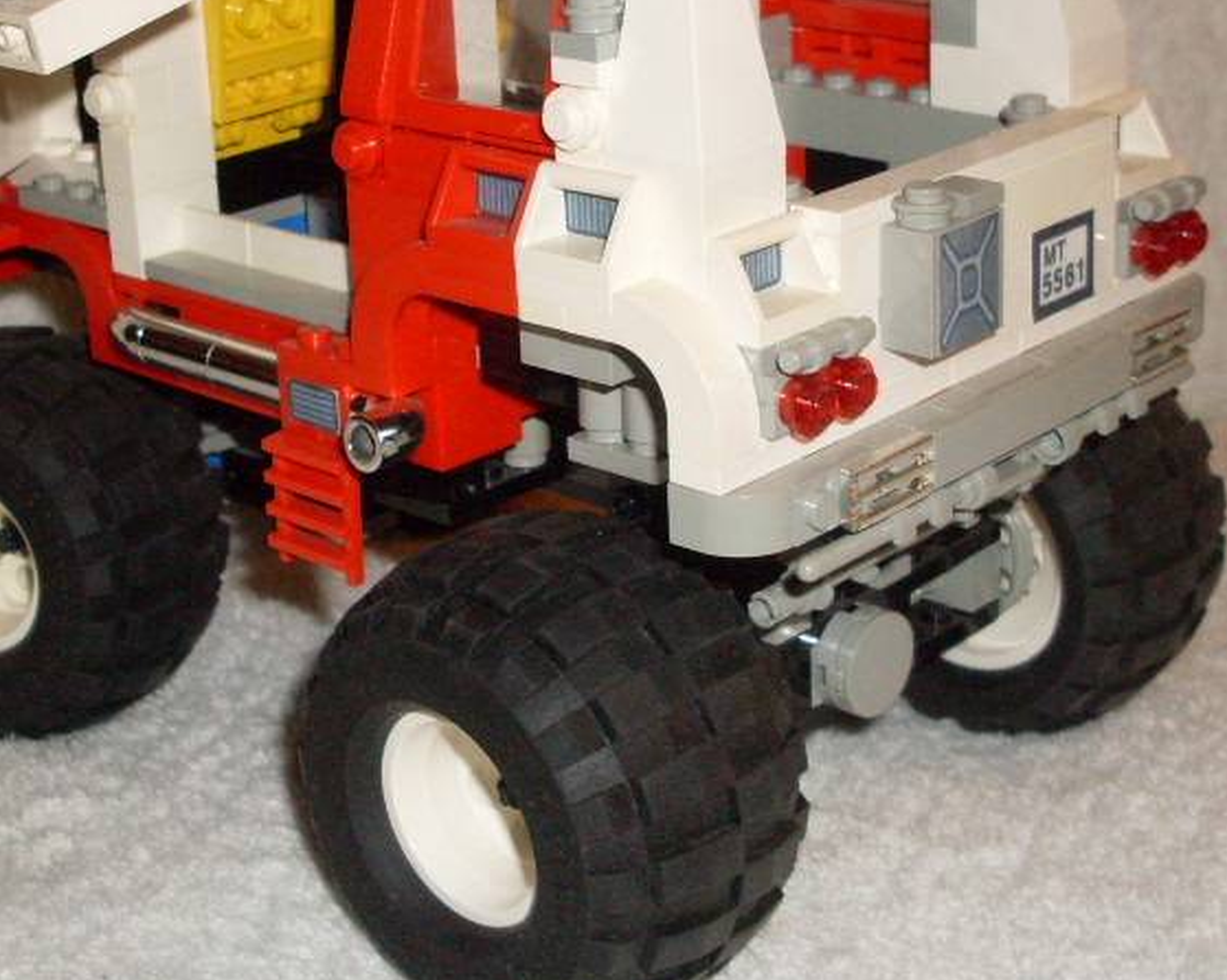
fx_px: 2469
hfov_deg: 27.9
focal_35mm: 68
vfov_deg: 22.3
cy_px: 237
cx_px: 525
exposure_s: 1/45
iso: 100
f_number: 2.8
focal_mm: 6.3
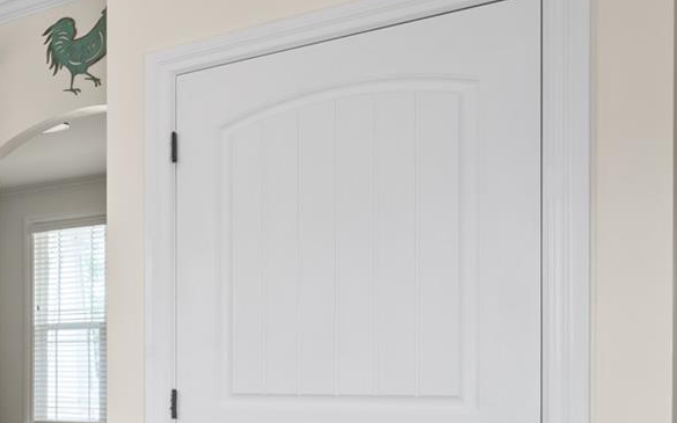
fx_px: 923
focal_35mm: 50
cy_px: 389
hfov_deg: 25.9
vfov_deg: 25.0
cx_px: -401
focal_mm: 14
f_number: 11
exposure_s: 1/1.25
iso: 100
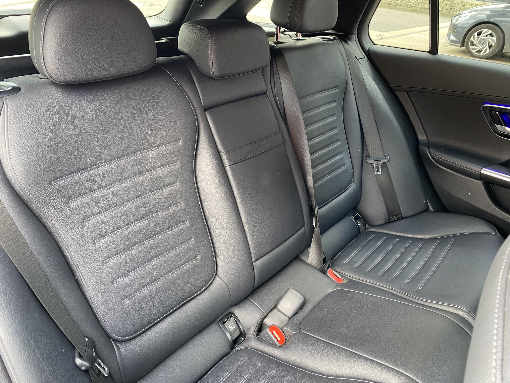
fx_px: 383
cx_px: 255
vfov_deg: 53.1
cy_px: 192
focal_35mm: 26
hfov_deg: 67.3
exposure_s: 1/60
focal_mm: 4.25
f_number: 1.8
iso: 200
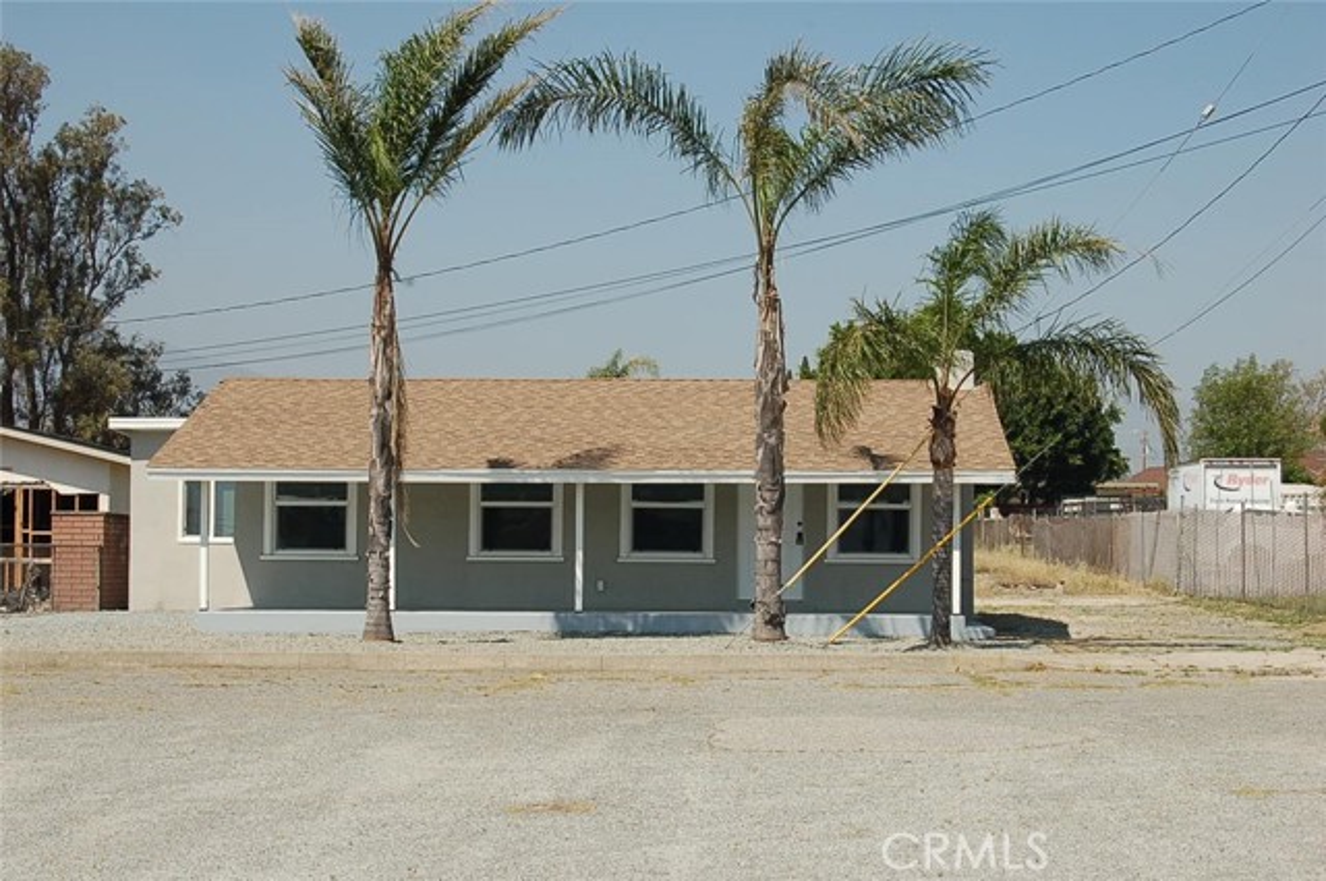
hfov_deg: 27.0
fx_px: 2759
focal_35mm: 75
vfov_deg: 18.1
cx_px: 663
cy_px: 440
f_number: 9
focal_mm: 50
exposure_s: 1/320
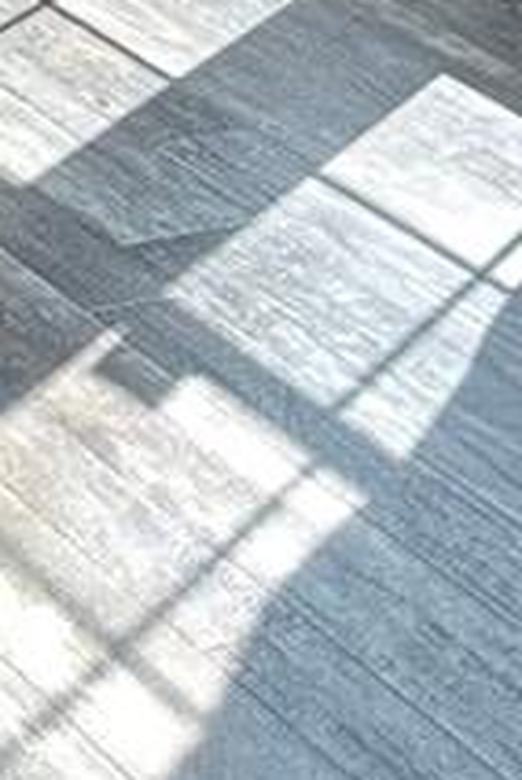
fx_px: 3057
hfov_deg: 9.0
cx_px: -647
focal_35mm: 141
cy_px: -1233
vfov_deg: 11.4
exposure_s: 1/192
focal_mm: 6.86
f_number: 1.78
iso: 80
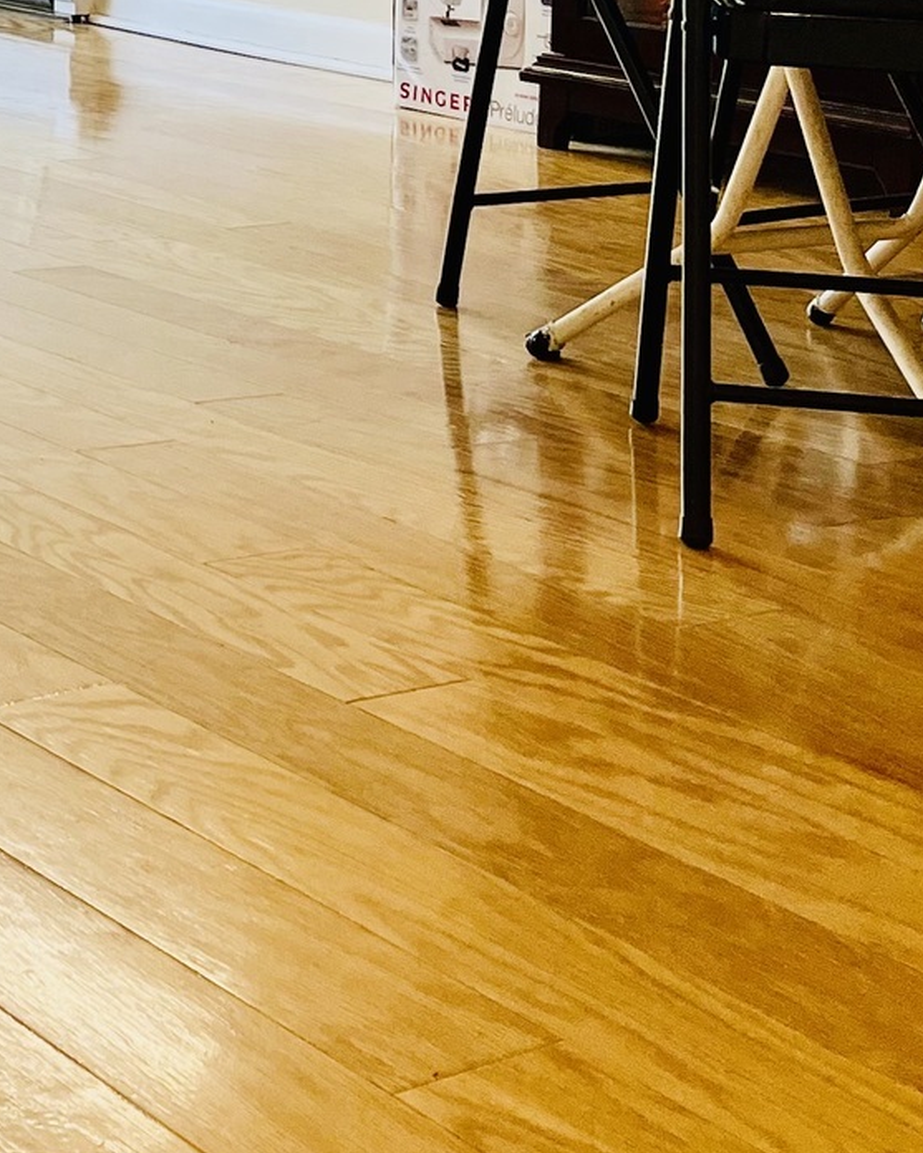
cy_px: -381
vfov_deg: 20.6
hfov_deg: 17.5
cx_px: -141
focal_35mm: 84
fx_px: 2868
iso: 50
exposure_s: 1/120
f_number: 1.6
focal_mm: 5.1
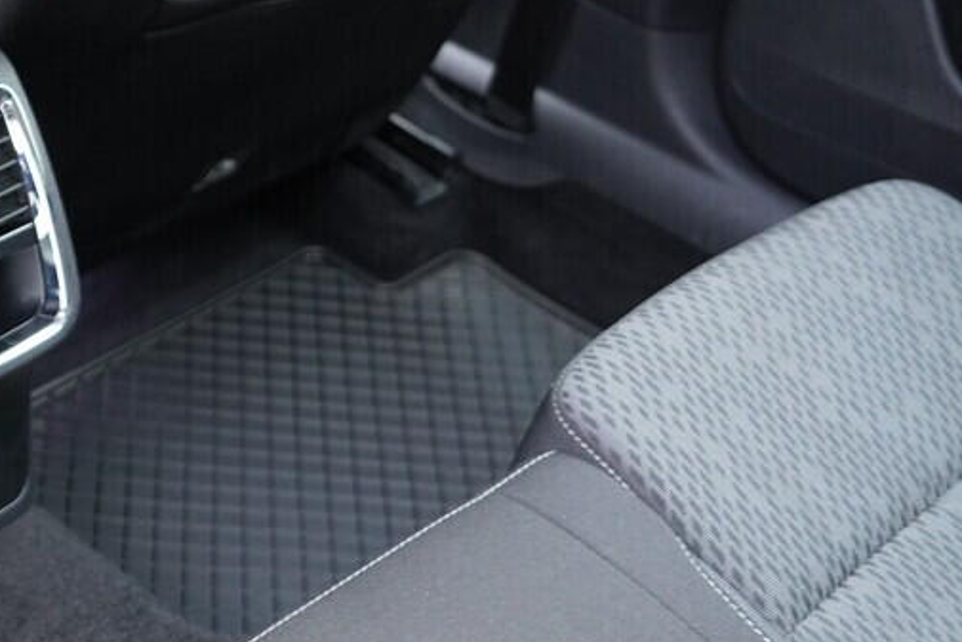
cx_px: 63
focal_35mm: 73
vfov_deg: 18.7
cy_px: 340
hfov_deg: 26.6
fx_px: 1951
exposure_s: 1/40
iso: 1600
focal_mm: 24
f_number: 2.8
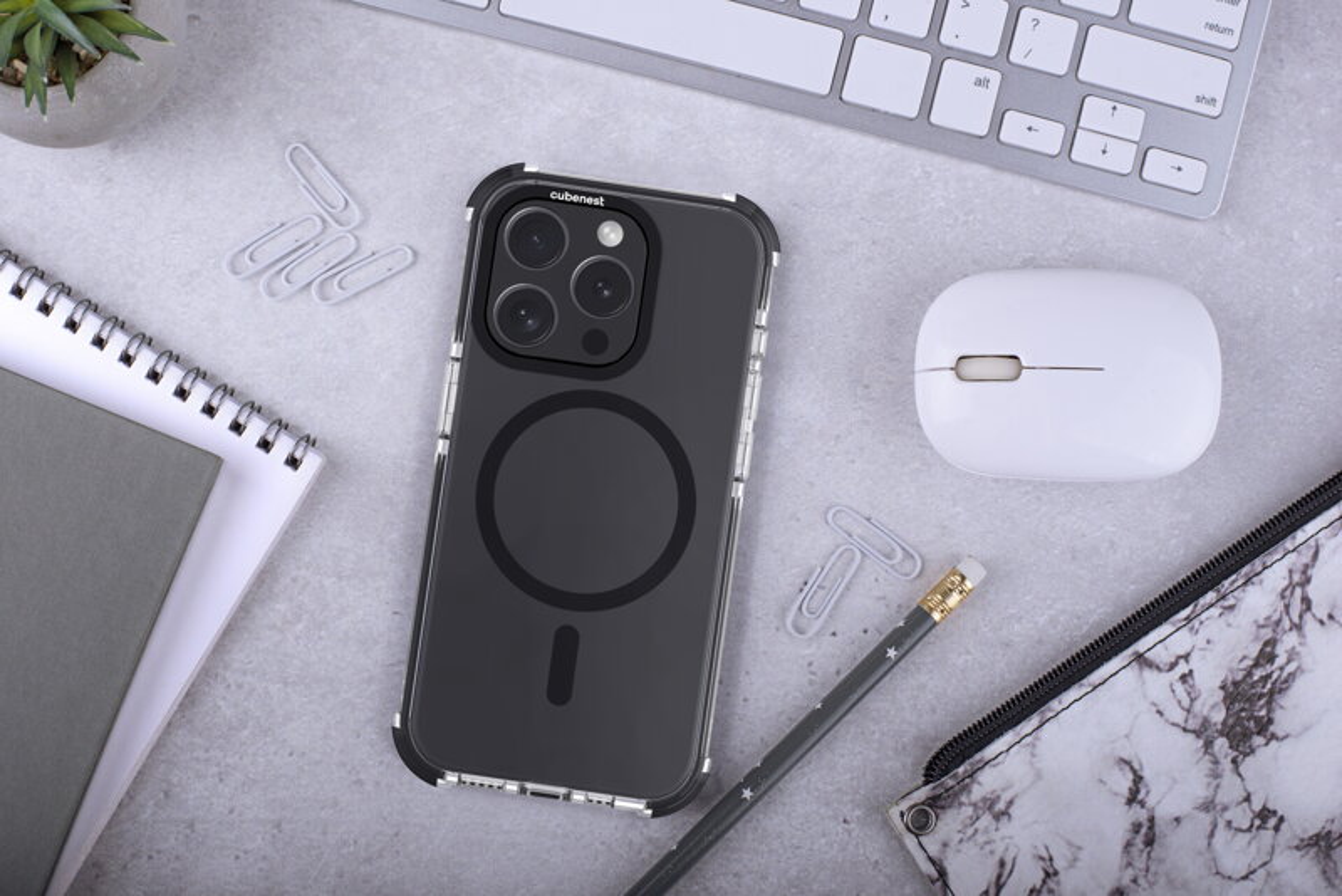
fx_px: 1864
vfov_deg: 27.0
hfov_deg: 39.6
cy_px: 448
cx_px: 671
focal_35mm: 50
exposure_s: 1/100
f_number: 9
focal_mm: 50
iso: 100
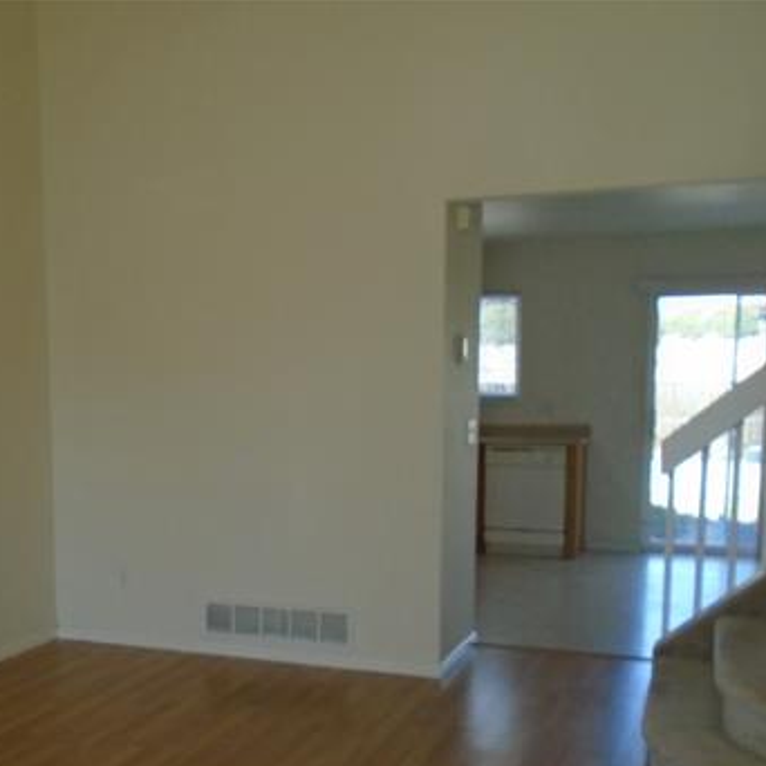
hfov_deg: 38.6
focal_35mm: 43
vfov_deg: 38.5
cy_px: 534
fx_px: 1077
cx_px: 235
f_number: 3.2
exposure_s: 1/250
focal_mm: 4.6
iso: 250
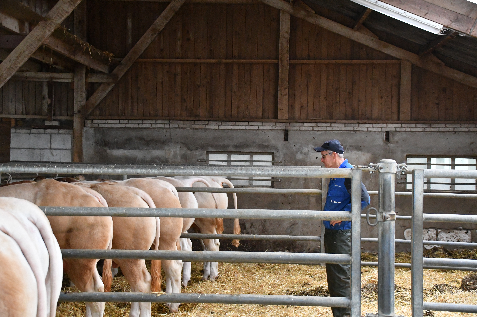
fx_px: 874
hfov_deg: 30.5
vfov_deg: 20.6
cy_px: 158
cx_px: 238
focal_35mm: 66
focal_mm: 44
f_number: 4.5
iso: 6400
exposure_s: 1/500
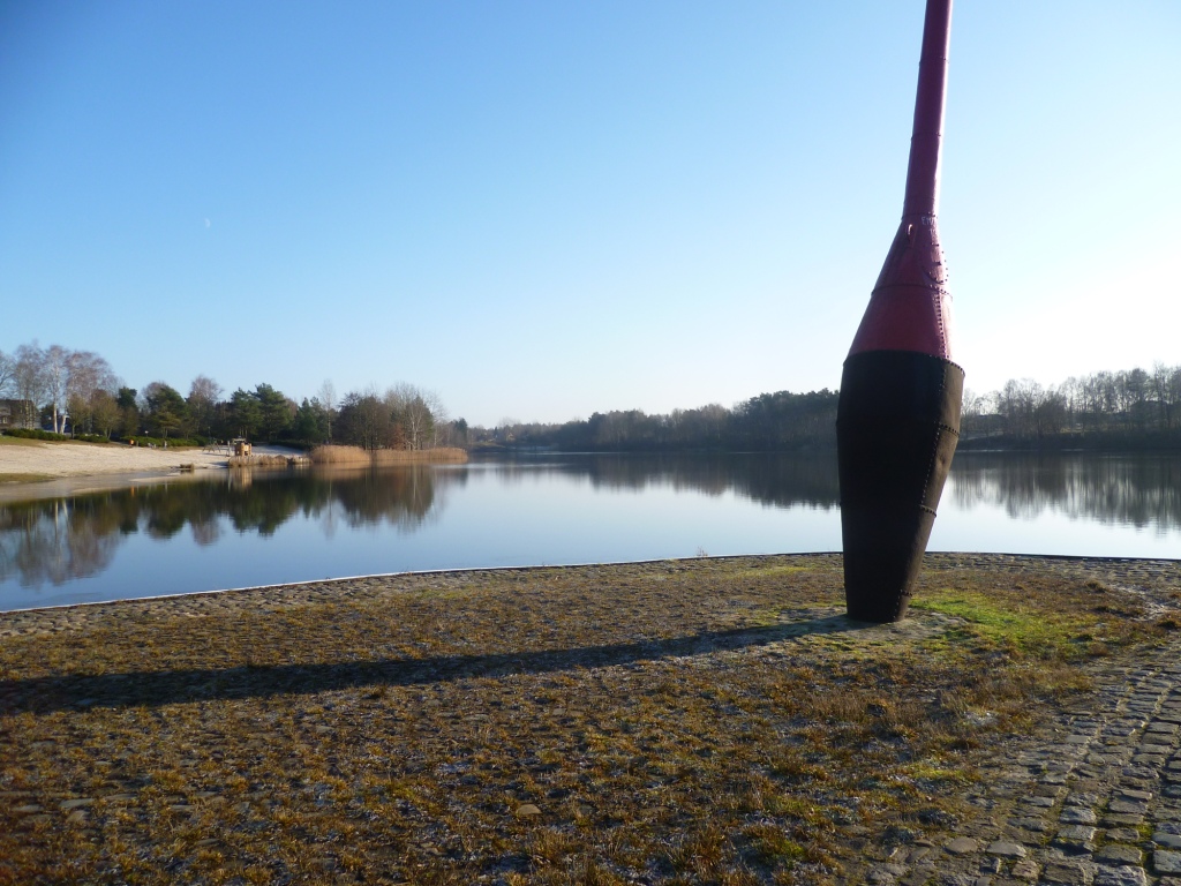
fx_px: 955
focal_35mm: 28
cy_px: 443
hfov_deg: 63.4
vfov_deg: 49.7
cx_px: 590
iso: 80
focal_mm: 5
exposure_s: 1/500
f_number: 2.8
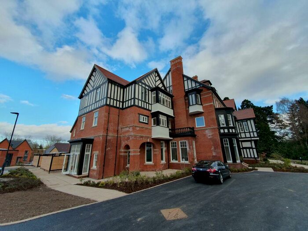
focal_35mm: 13
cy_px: 116
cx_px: 154
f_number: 2.2
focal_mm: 1.8
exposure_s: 1/435
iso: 50
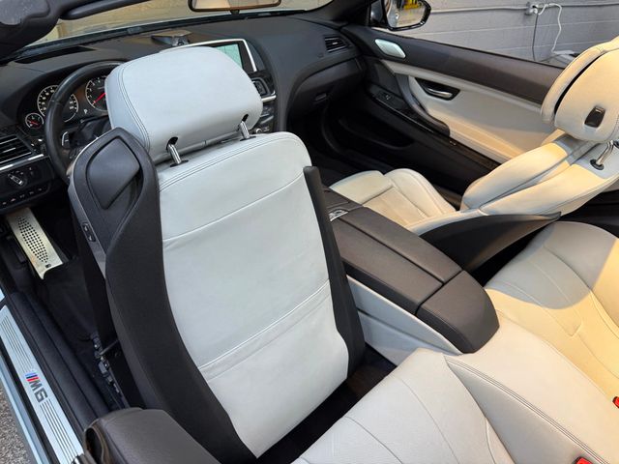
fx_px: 429
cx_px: 310
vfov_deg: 56.8
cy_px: 232
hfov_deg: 71.6
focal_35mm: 24
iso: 125
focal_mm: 6.76
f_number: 1.78
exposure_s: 1/60
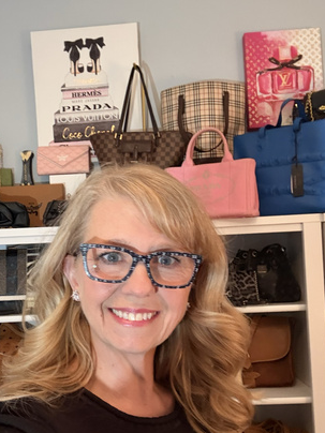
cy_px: 257
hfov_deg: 37.6
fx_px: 476
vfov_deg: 48.7
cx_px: 133
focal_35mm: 38
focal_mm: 2.69
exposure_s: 1/30
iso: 320
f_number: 1.9
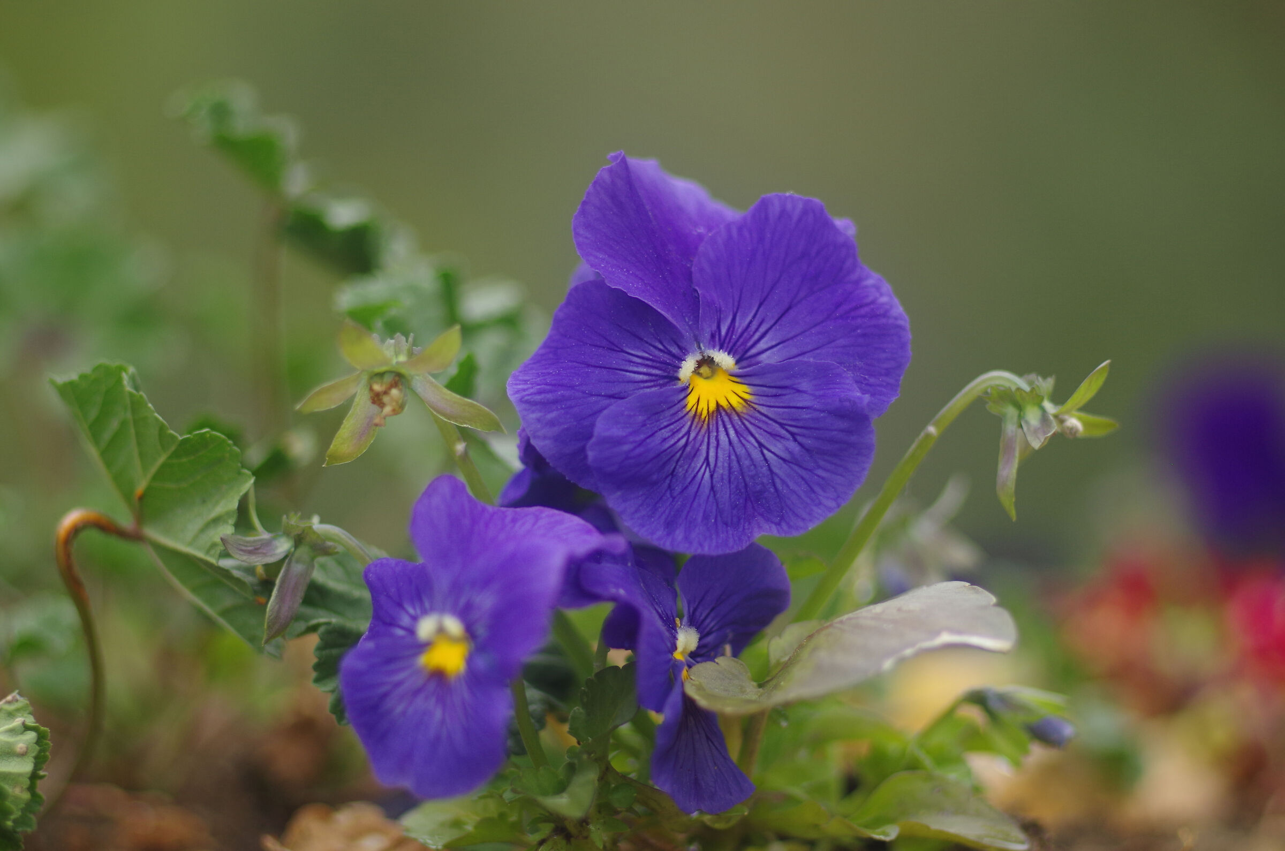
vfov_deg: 11.9
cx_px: 642
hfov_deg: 17.8
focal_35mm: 115
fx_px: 4097
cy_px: 426
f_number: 1.8
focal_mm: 77
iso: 200
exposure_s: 1/500
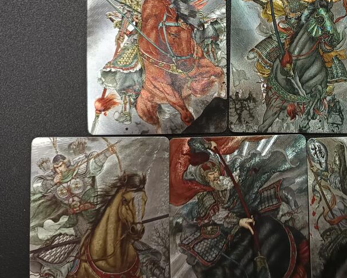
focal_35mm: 54
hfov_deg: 33.4
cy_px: 41
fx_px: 555
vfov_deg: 27.3
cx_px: 295
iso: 1111
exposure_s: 1/50
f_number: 1.7
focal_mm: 5.31
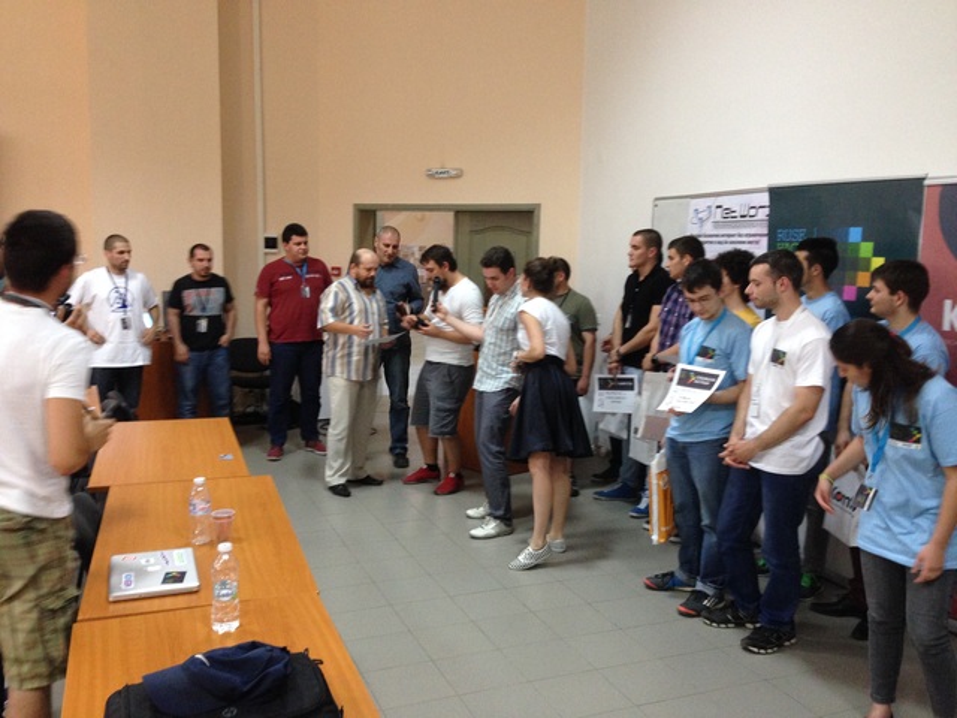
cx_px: 478
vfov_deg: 42.9
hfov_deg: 55.4
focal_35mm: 33
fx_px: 912
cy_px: 359
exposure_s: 1/20
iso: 200
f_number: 2.4
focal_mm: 4.12
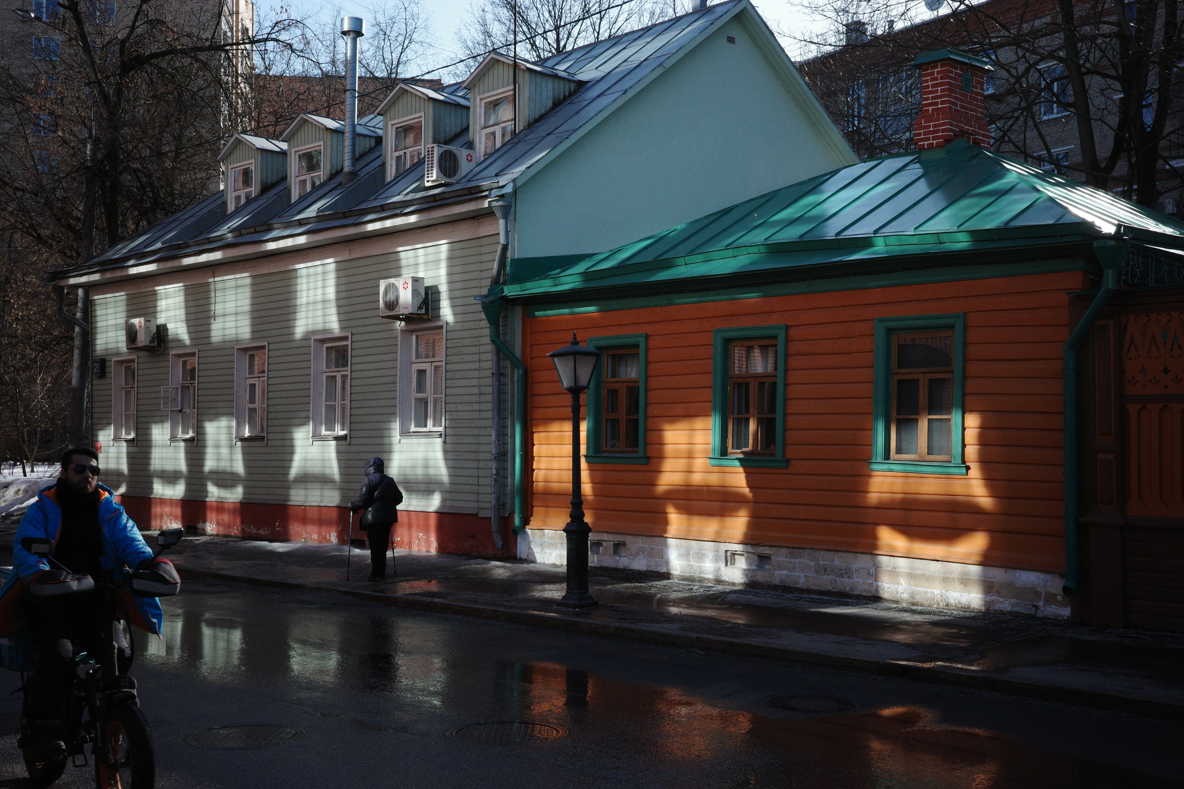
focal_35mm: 40
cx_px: 592
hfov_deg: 48.5
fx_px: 1316
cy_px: 394
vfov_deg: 33.4
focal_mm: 26
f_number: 11
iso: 1000
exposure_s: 1/500
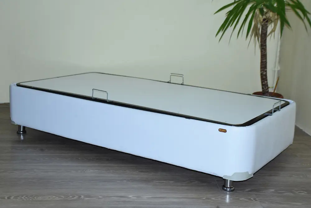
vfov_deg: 26.5
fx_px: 441
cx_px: 156
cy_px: 104
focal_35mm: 51
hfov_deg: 38.9
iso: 640
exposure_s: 1/30
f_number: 11
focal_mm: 34
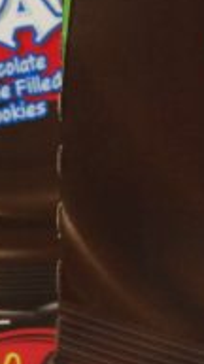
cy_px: -58
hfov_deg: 8.4
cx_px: 561
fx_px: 1216
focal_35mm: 126
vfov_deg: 16.4
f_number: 2.2
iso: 125
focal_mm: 4.15
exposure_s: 1/30
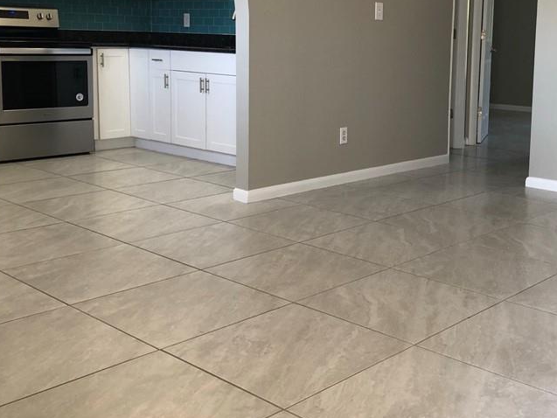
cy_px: 135
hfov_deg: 41.2
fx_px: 724
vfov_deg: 31.9
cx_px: 397
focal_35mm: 45
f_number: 1.8
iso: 25
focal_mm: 3.99
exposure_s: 1/30
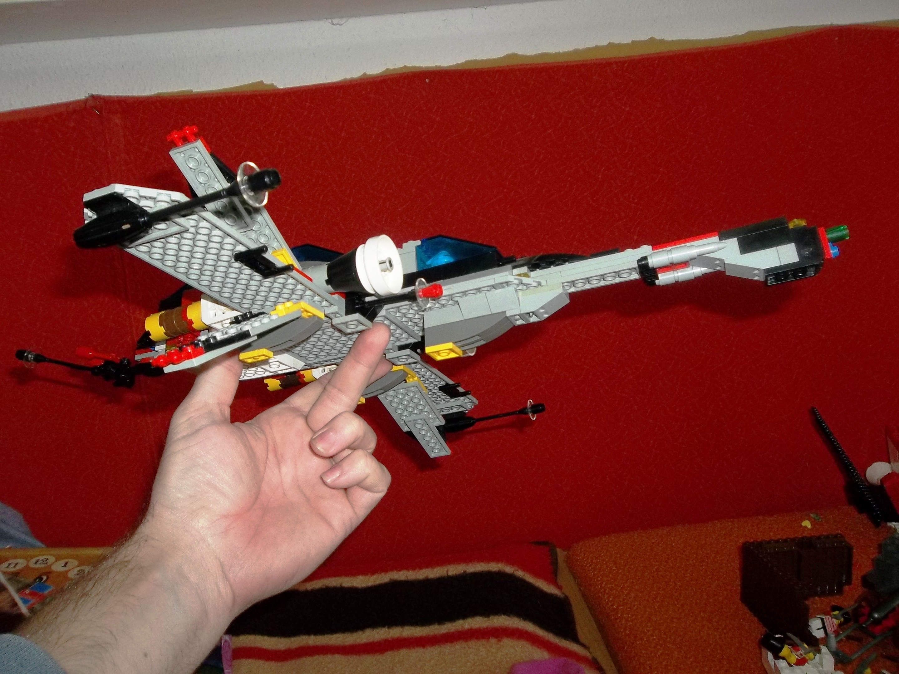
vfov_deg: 51.4
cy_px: 337
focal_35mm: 27
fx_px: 701
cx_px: 450
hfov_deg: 65.3
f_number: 3.5
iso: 160
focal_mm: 4.9
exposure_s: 1/30
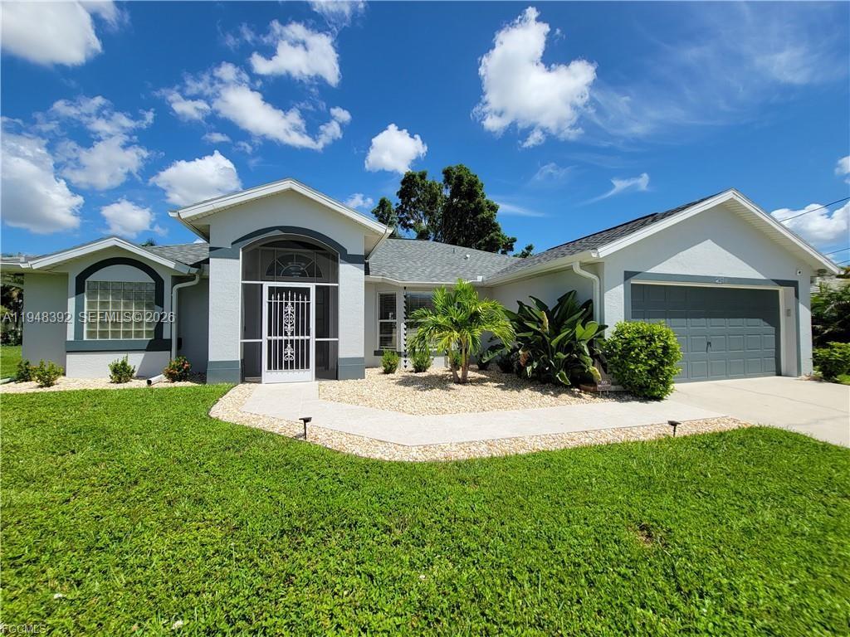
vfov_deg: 89.9
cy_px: 318
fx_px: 319
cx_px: 425
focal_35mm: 13
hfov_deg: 106.2
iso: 50
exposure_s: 1/2730
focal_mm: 2.2
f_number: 2.2
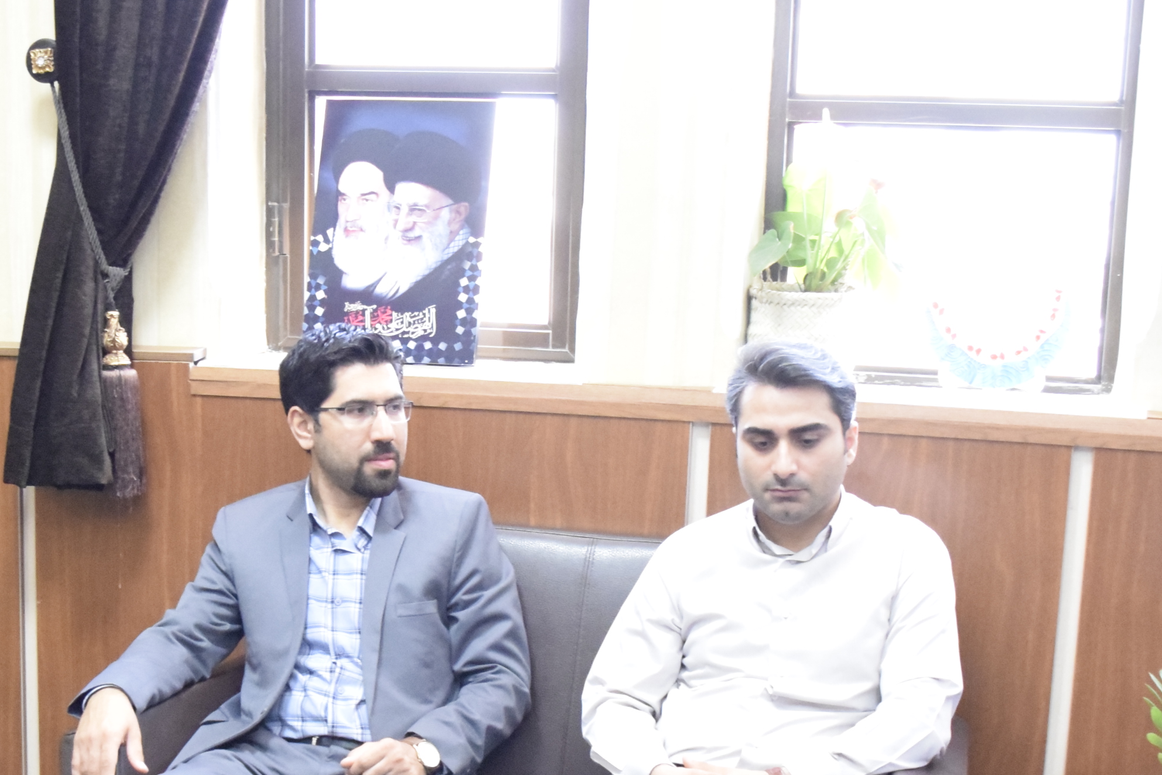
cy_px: 706
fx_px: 2195
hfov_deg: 29.6
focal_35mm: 68
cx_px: 486
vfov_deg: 19.6
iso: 5000
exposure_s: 1/160
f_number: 3.5
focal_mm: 20
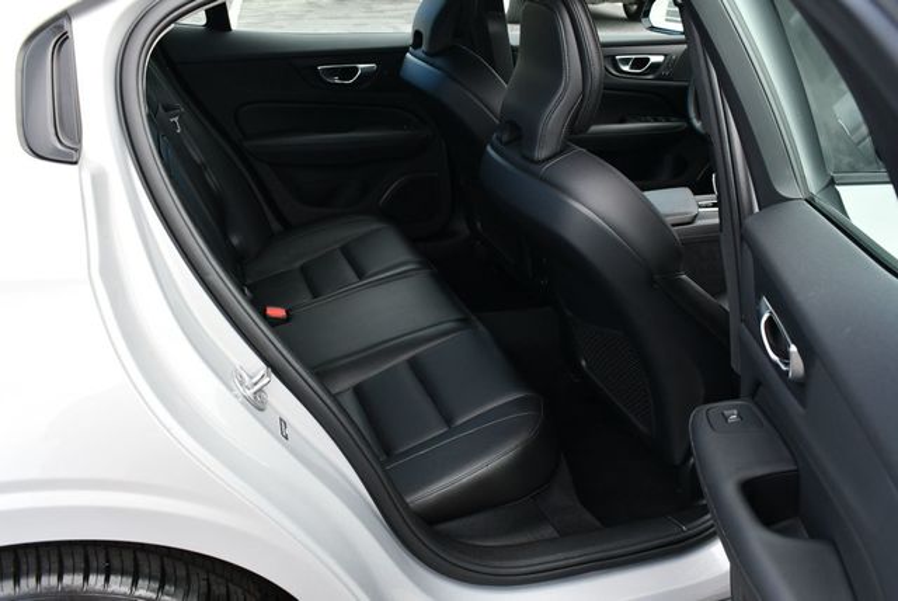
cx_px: 449
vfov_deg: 36.9
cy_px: 300
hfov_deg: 53.1
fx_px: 899
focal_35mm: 36
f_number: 5.6
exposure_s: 1/250
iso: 360
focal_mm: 18
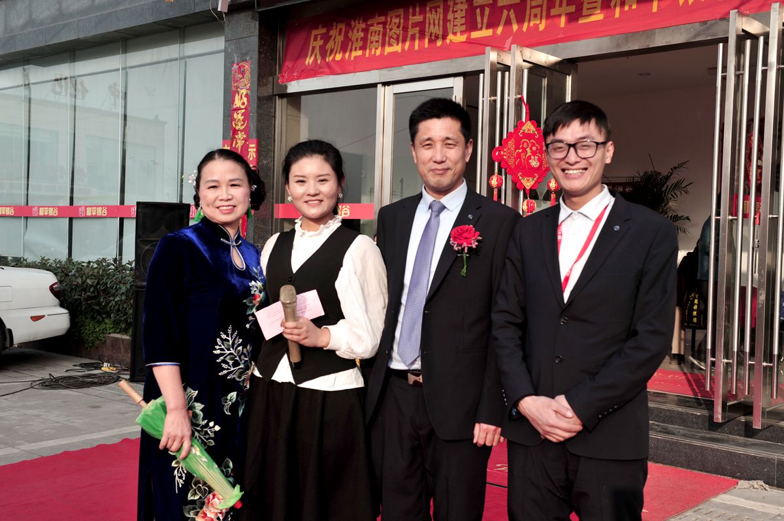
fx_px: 914
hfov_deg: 46.4
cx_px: 392
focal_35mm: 42
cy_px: 260
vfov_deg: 31.8
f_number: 5.6
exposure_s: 1/400
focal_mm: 42
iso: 200
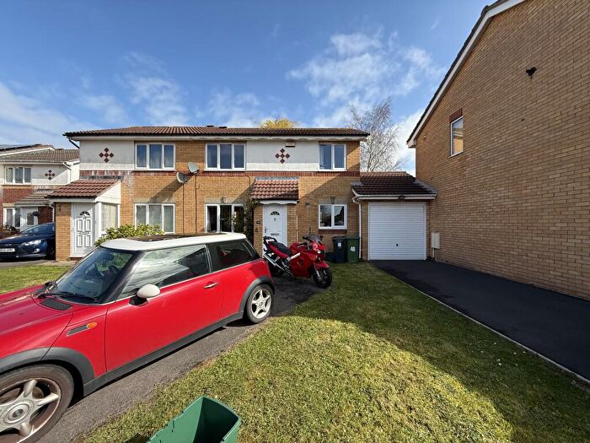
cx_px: 295
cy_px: 222
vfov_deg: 85.7
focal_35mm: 14
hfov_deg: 102.1
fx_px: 239
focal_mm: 2.22
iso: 64
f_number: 2.2
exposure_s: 1/1464
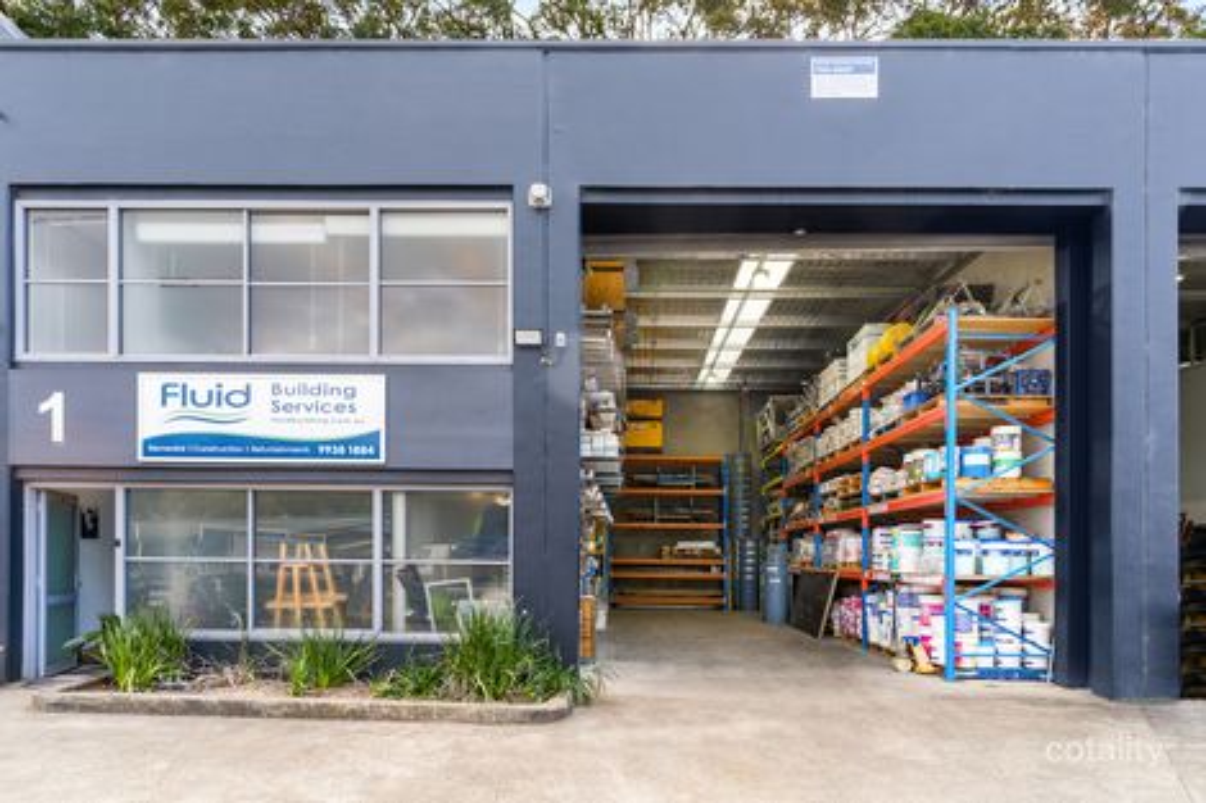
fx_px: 703
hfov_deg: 81.2
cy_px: 402
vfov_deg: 59.5
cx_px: 603
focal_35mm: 21
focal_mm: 21
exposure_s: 1/60
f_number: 11
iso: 400
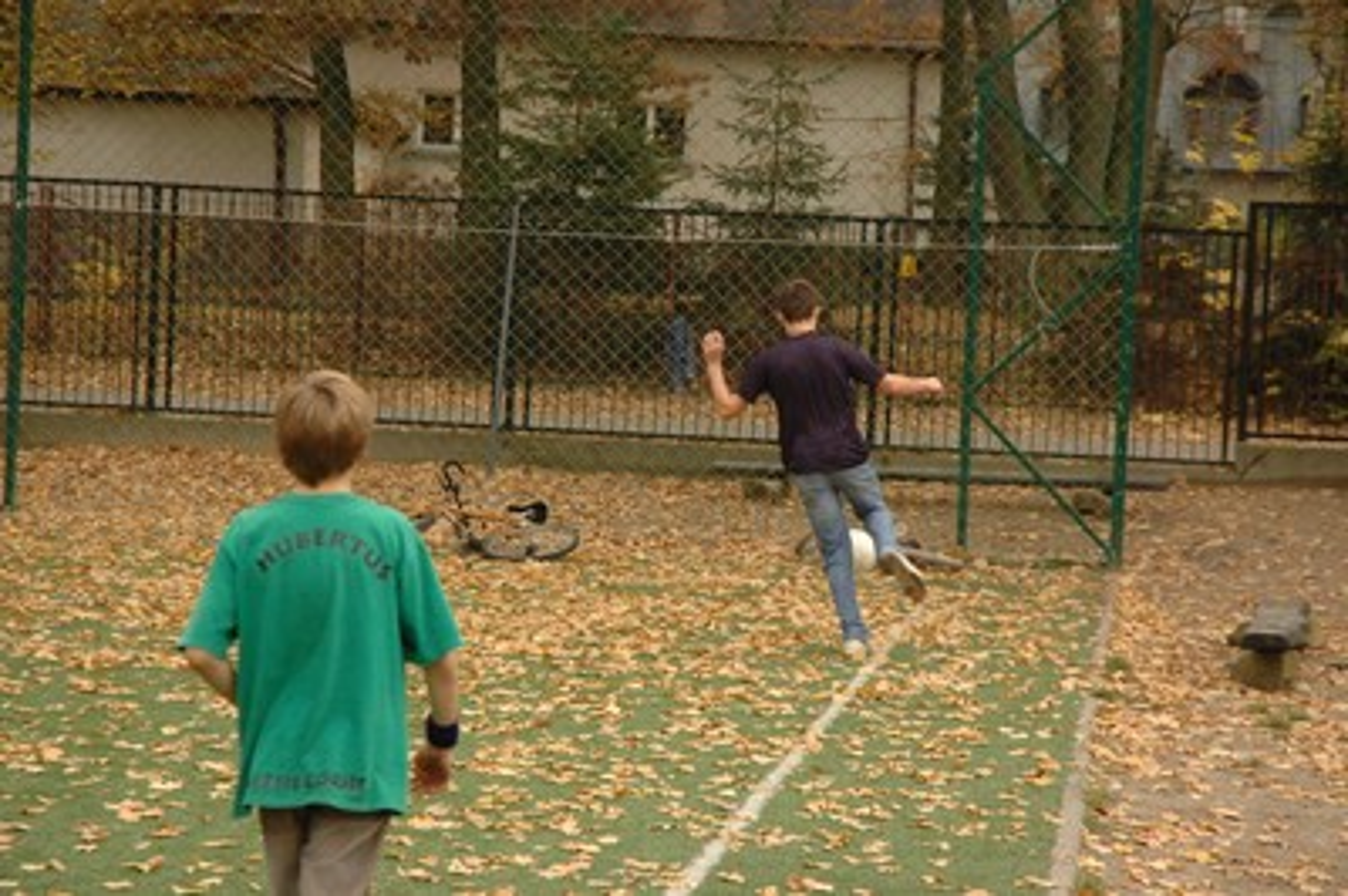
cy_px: 448
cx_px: 674
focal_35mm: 105
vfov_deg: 13.0
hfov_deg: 19.5
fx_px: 3928
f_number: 6.7
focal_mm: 70
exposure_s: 1/250
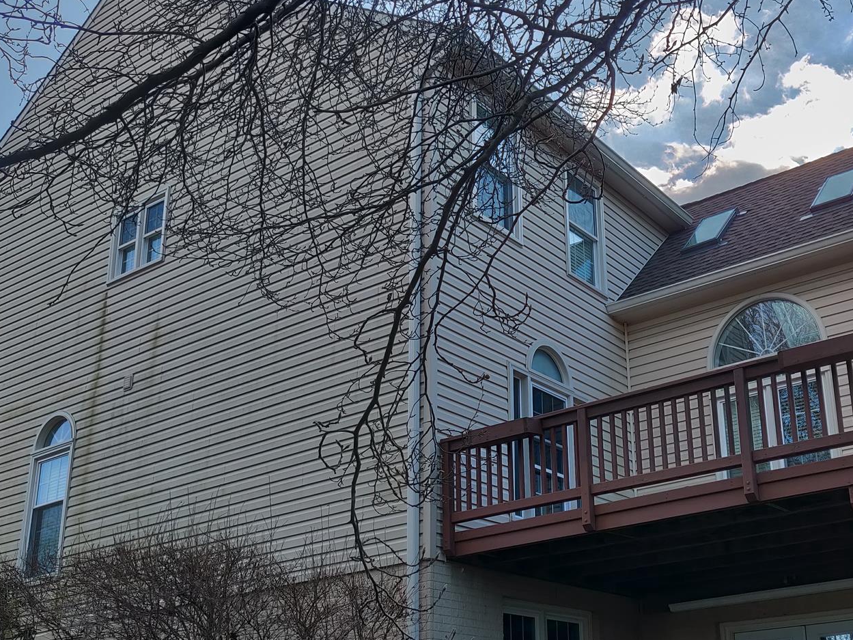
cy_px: 402
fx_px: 1010
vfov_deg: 34.9
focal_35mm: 41
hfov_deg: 45.0
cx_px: 582
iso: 160
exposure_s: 1/100
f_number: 1.7
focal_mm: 4.25
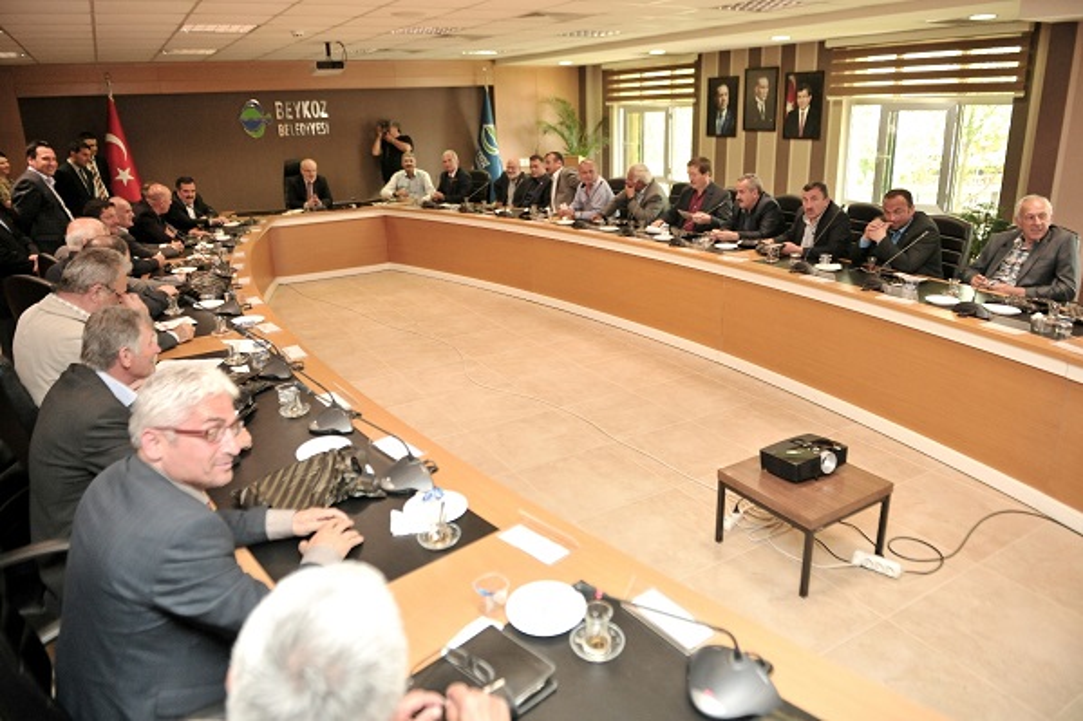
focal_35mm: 24
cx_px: 542
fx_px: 722
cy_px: 360
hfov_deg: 73.8
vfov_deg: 53.1
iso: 1250
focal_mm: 24
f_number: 2.8
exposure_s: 1/250
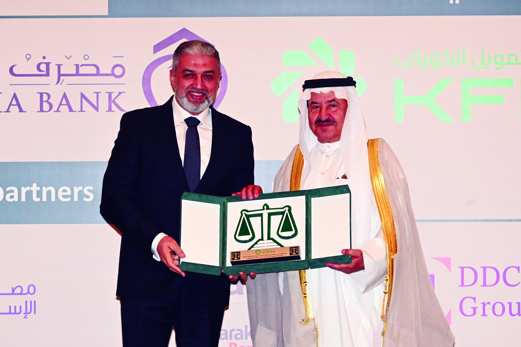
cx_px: 260
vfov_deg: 7.6
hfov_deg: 11.4
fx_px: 2604
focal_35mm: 180
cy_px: 174
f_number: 11
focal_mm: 120
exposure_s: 1/200
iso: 3200
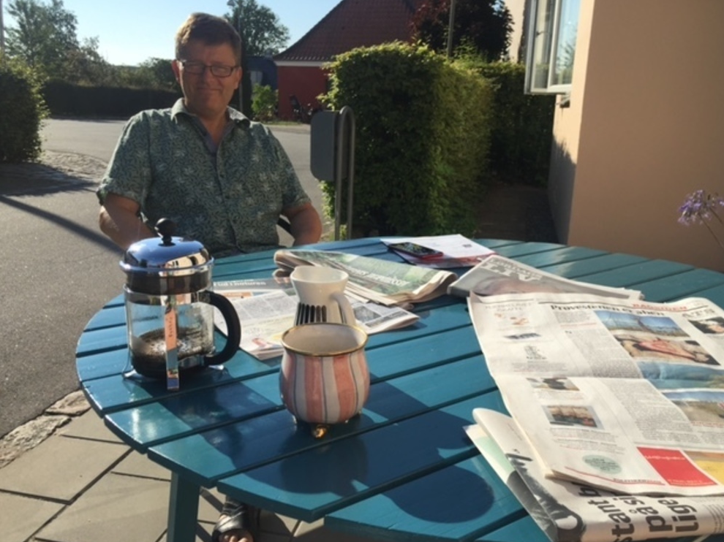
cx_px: 372
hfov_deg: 60.0
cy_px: 276
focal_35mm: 30
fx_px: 627
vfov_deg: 46.8
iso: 32
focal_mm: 4.15
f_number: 2.2
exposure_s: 1/2639
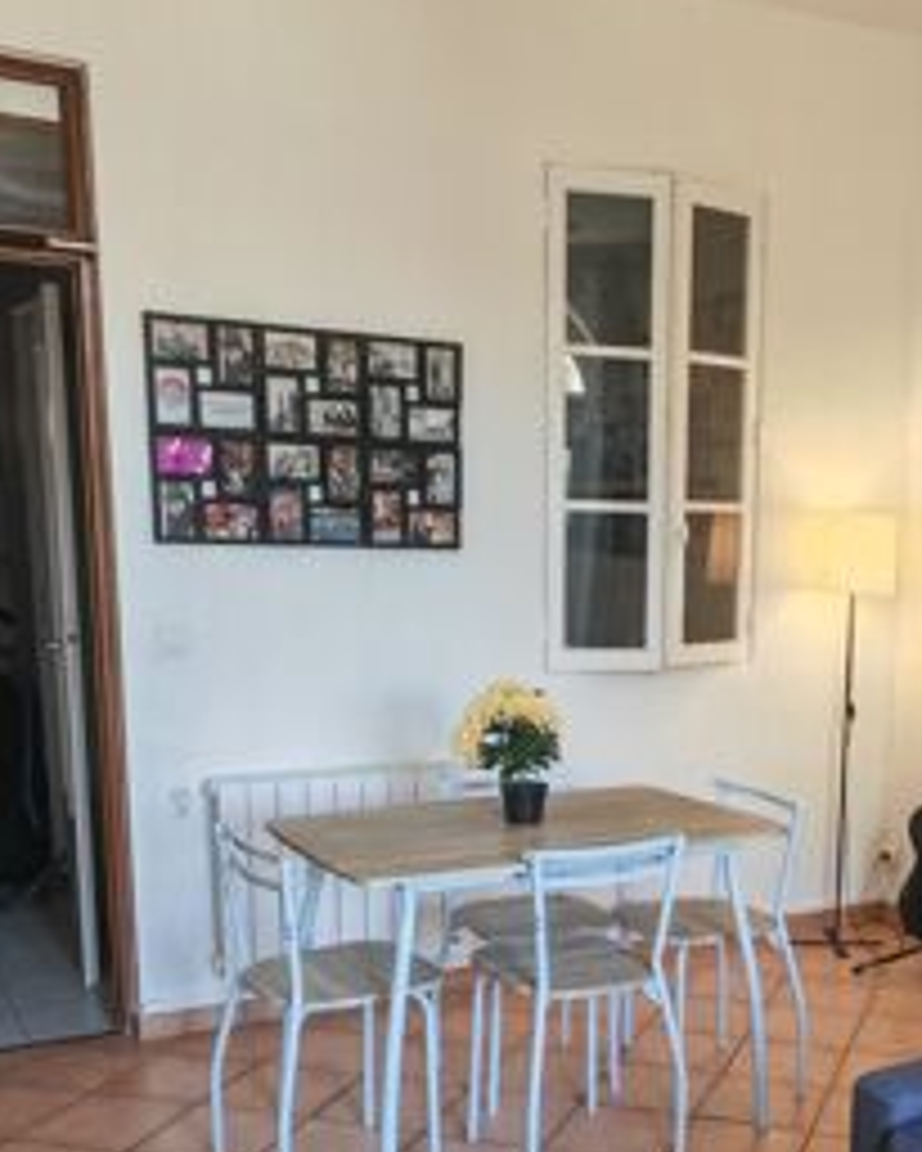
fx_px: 1500
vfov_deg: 41.0
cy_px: 844
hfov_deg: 33.3
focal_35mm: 44
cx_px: 715
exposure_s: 1/100
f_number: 1.8
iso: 200
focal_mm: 5.53
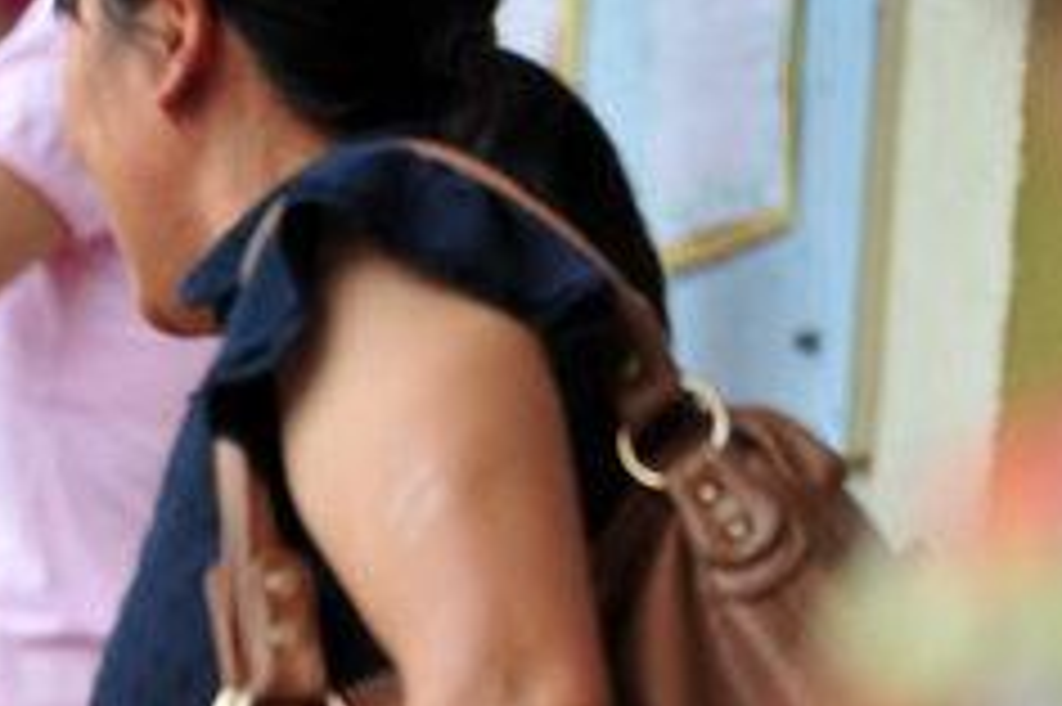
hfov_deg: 4.5
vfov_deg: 3.0
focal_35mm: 458
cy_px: 744
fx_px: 13501
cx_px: 212
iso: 160
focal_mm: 180
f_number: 2.8
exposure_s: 1/100
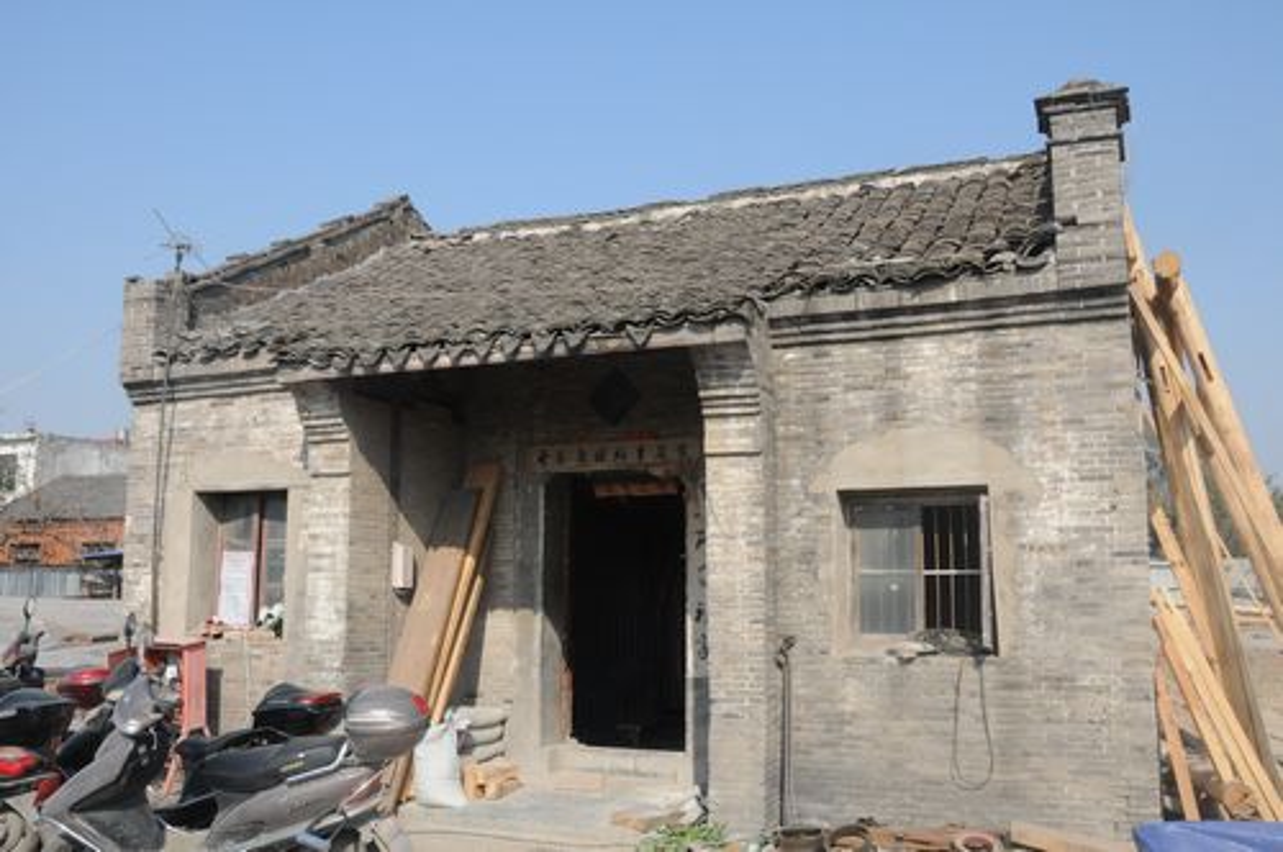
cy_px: 426
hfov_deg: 57.3
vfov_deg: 39.9
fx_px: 1175
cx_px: 642
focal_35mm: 33
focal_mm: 22
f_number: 14
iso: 1000
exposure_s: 1/800
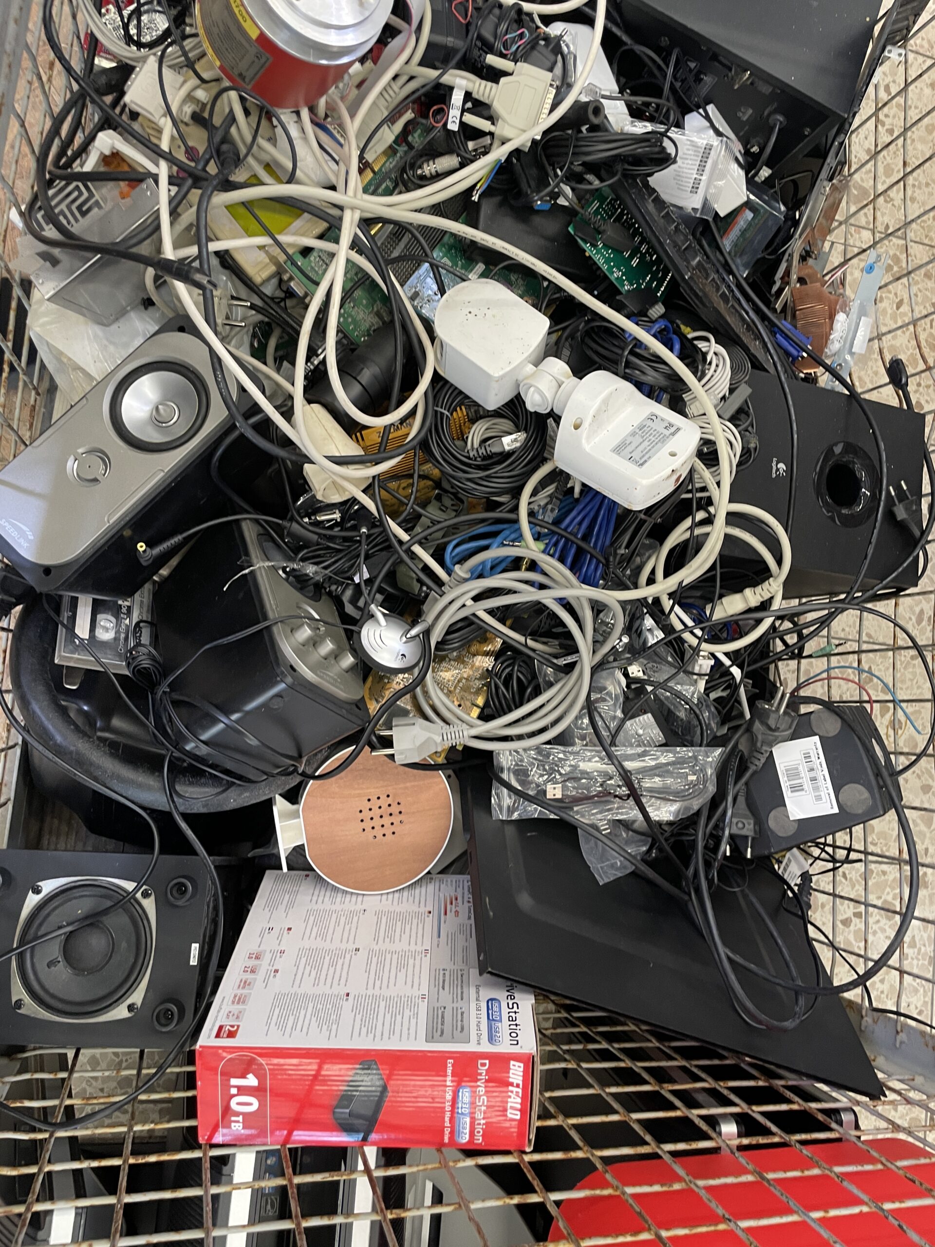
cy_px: 624
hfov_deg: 53.1
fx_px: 936
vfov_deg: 67.3
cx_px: 468
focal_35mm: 26
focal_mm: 4.2
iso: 160
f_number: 1.6
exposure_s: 1/50
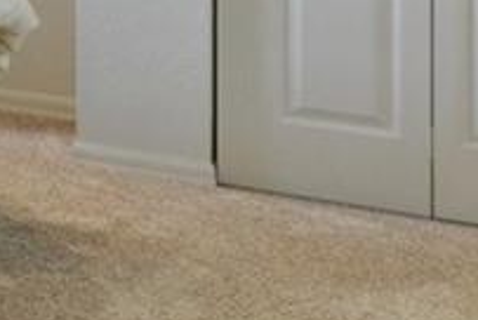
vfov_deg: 11.0
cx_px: -1366
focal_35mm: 118
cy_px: -238
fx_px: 1569
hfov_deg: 8.6
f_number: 9
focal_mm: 10
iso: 250
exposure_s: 1/2.5
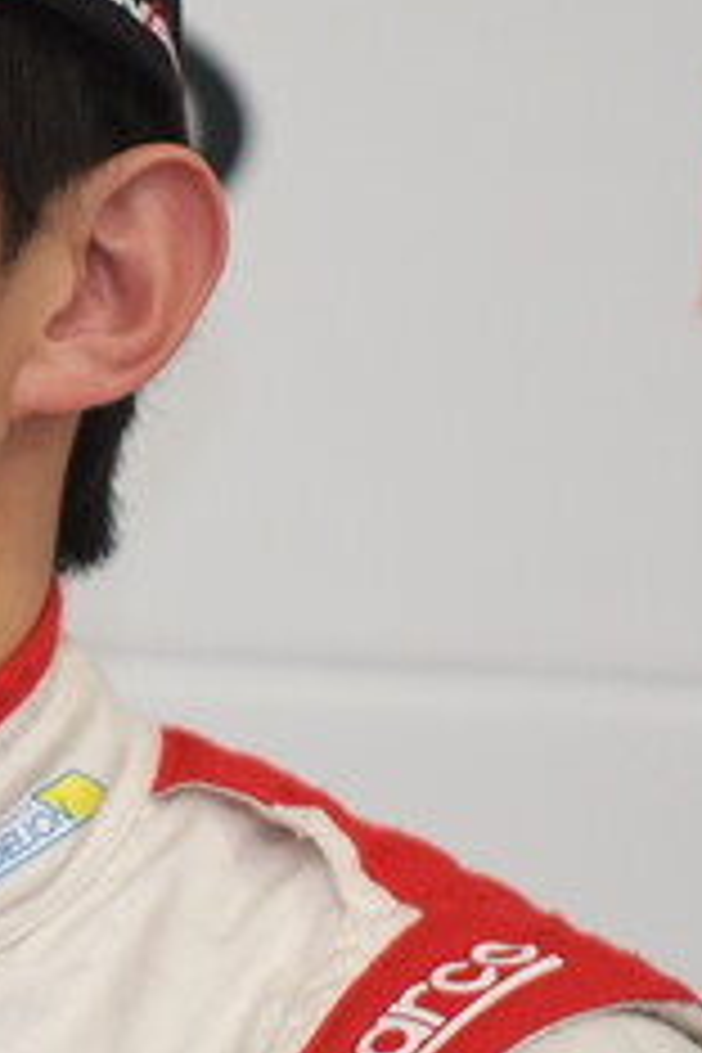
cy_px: 626
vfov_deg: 2.5
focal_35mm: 832
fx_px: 24334
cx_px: -428
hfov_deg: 1.7
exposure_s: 1/142
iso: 400
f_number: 2.8
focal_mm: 180
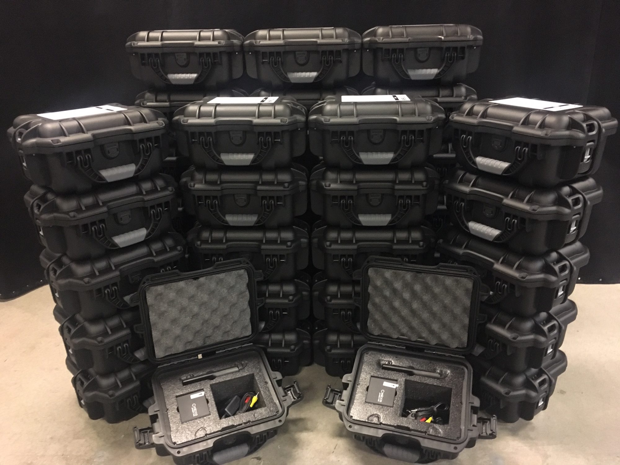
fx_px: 519
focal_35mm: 29
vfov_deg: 48.2
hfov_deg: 61.7
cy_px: 232
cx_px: 310
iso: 320
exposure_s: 1/15
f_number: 2.2
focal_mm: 4.15
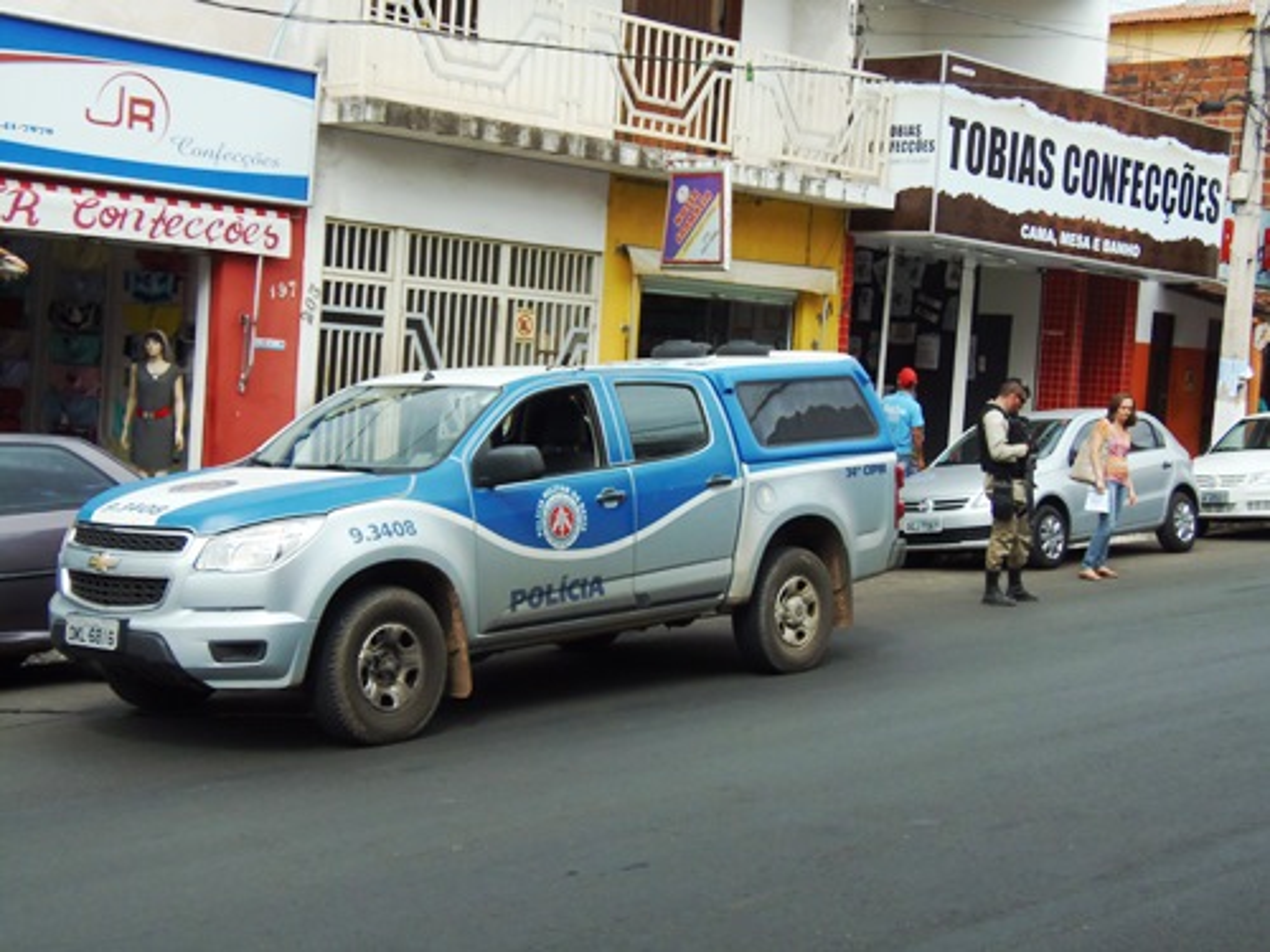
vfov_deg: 29.7
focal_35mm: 49
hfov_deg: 38.9
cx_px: 635
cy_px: 476
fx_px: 1798
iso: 125
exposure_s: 1/800
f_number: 3.8
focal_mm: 9.1
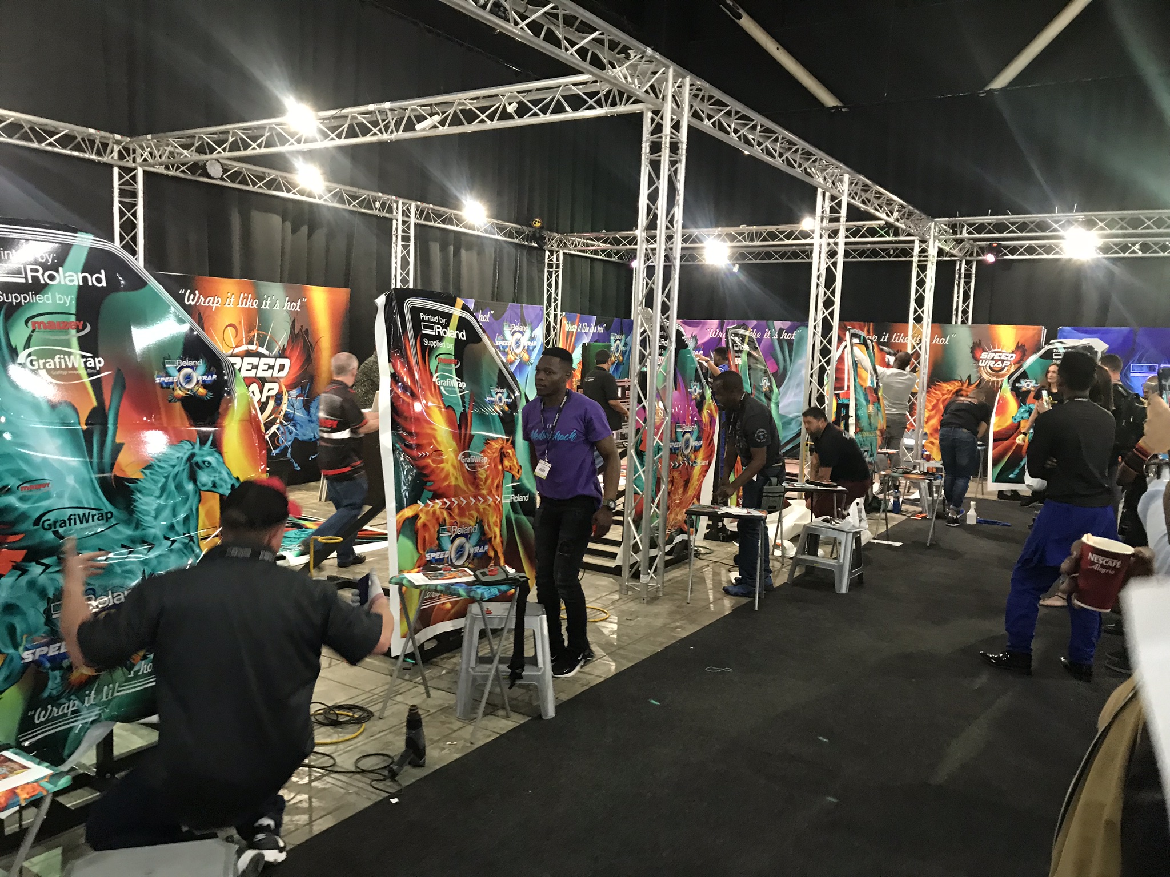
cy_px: 438
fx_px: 946
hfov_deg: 63.4
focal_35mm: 28
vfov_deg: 49.7
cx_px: 585
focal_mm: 3.99
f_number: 1.8
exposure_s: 1/11
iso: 100
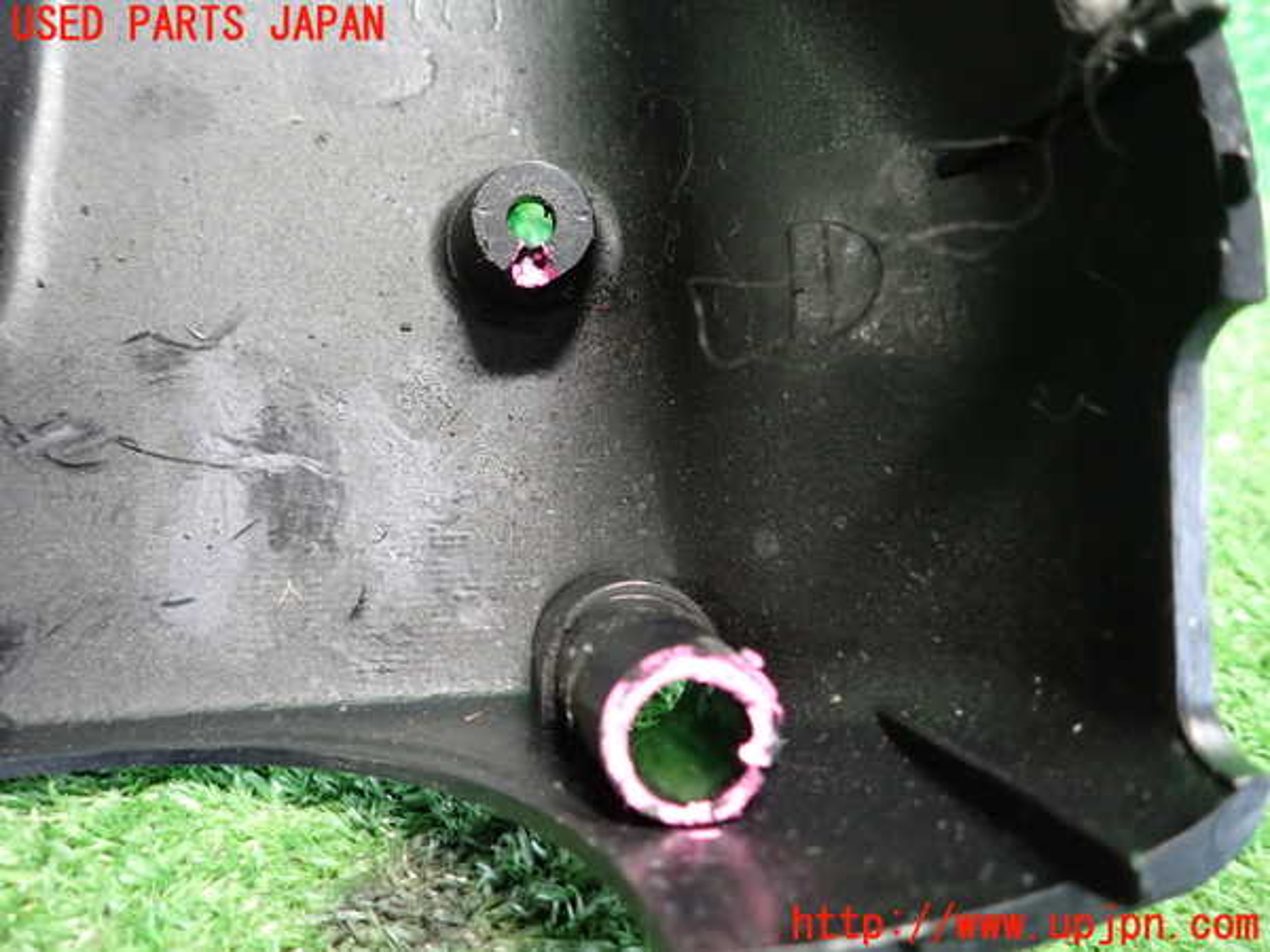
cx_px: 635
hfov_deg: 69.4
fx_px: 917
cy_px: 476
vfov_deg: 54.9
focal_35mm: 25
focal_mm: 4.5
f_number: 2
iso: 800
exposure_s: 1/13
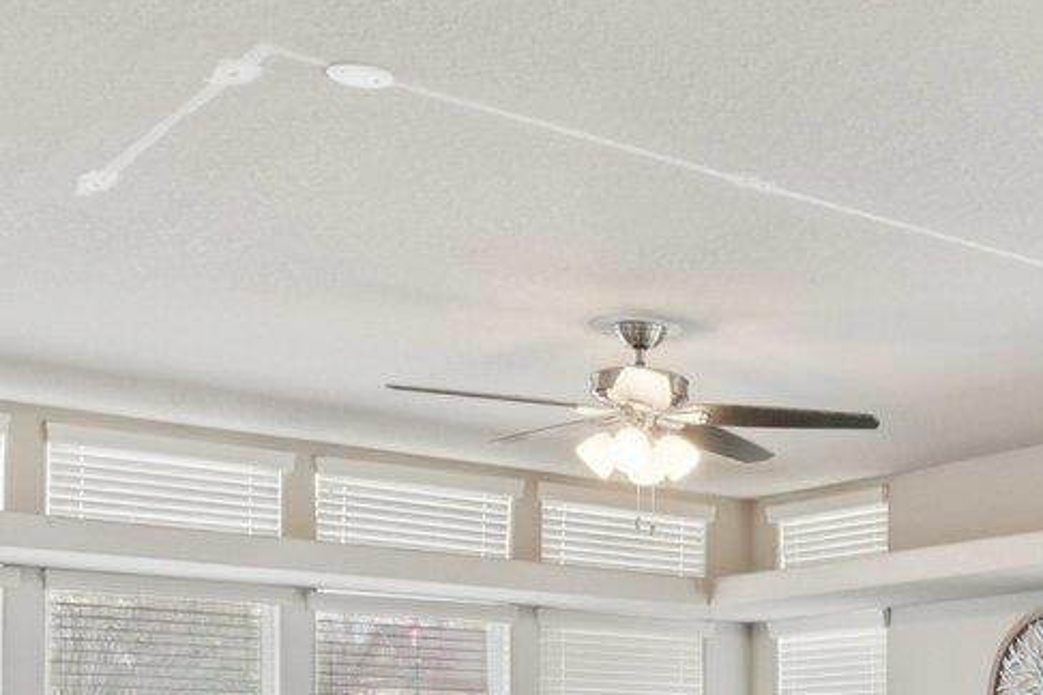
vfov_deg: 21.5
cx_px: 1133
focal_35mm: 59
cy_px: 808
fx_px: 1709
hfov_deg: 30.5
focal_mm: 14
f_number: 8
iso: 400
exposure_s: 1/25
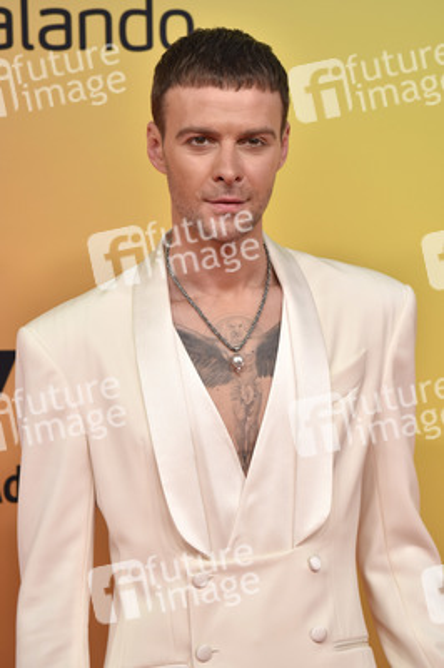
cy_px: 334
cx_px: 222
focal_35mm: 200
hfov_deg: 6.9
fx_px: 3706
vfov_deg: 10.3
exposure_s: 1/200
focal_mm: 200
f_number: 5.6
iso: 2000
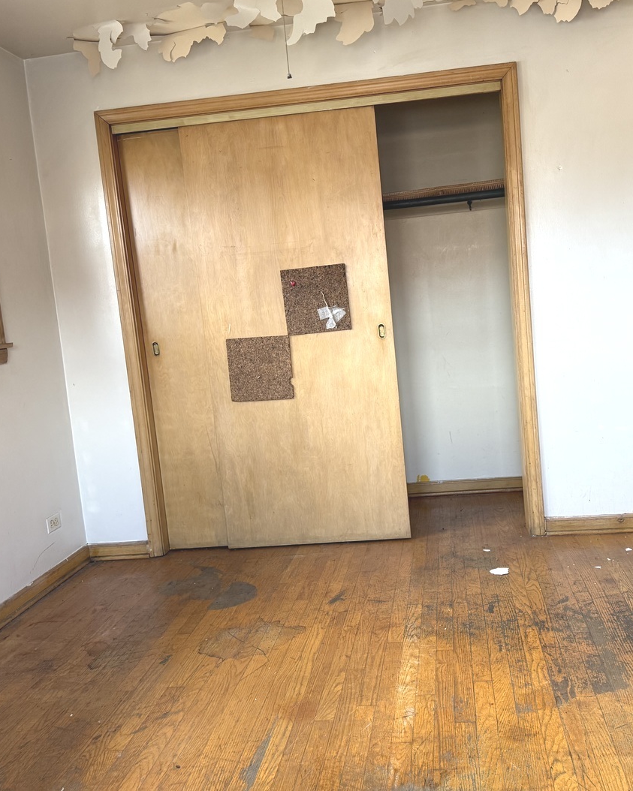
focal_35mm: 32
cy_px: 386
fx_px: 749
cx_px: 375
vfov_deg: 55.7
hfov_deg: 45.6
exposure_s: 1/109
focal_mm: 6.76
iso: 200
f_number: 1.78
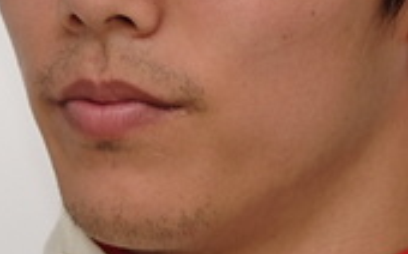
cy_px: 62
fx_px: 12923
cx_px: 120
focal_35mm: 1163
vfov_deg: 1.1
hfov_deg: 1.8
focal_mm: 180
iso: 200
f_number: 2.8
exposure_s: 1/125
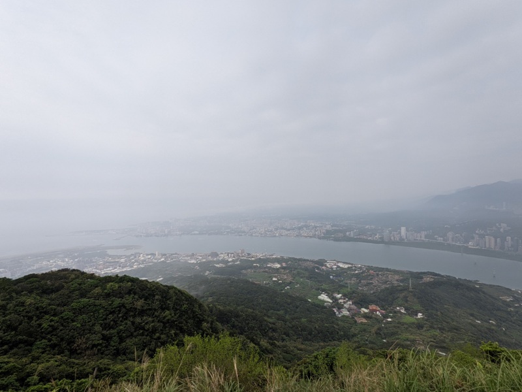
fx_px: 241
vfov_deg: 78.1
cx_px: 261
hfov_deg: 94.5
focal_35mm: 16
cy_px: 196
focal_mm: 2.22
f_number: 2.2
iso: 53
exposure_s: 1/846
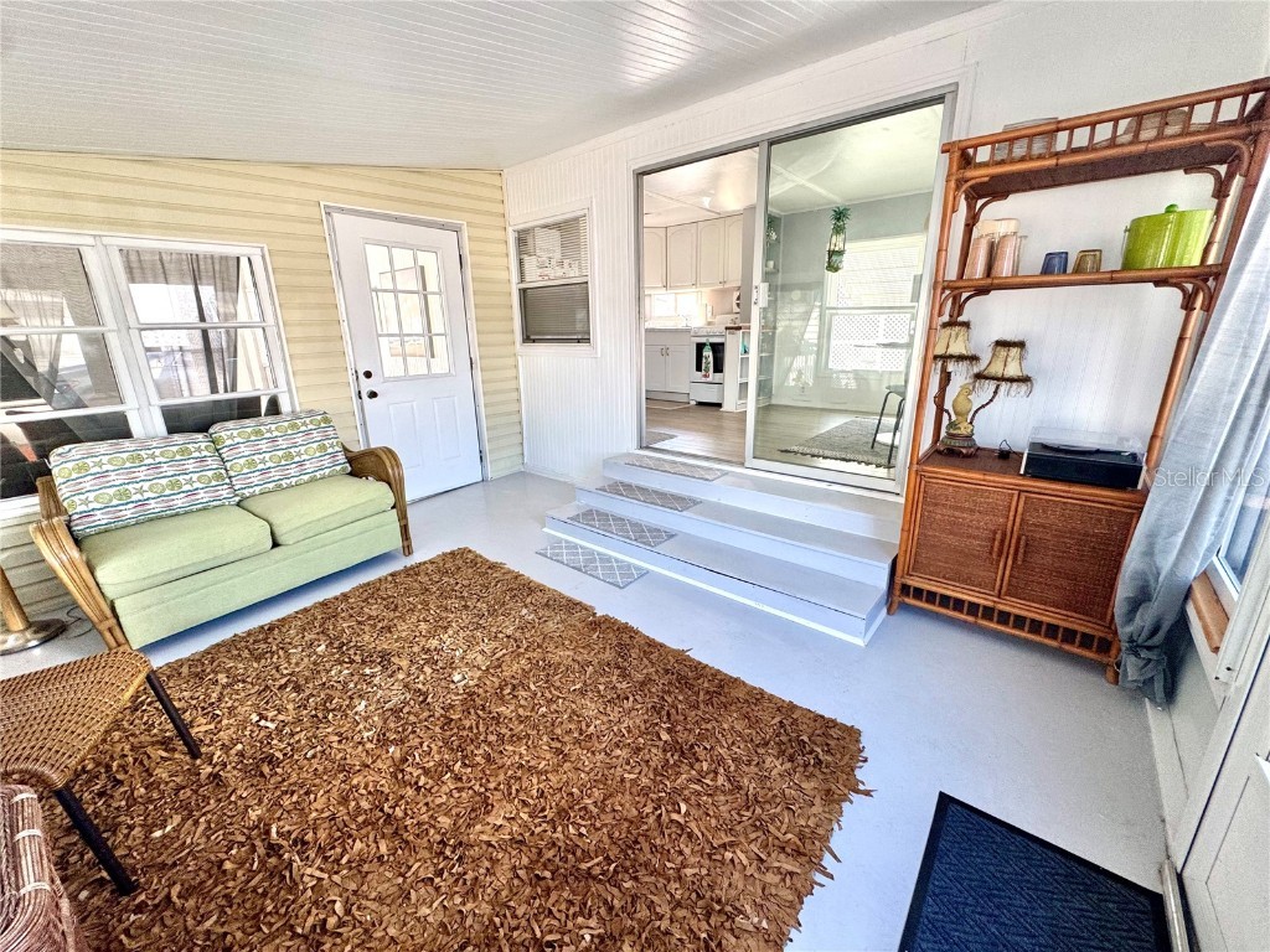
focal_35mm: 14
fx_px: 514
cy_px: 476
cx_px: 635
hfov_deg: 102.1
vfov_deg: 85.7
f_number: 2.2
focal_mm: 2.22
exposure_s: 1/99
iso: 125
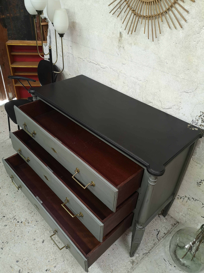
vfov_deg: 65.3
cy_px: 136
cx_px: 102
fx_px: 212
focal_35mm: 27
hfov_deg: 51.4
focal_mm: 5.58
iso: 160
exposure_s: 1/33.3
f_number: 1.8
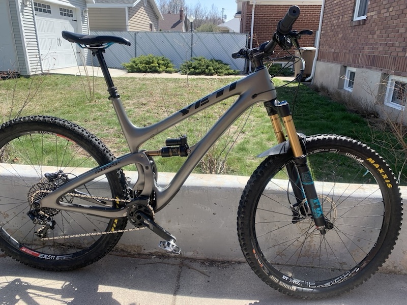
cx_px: 204
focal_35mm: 26
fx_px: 306
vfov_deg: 53.1
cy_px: 152
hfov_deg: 67.3
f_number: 1.8
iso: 25
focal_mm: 4.25
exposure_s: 1/919
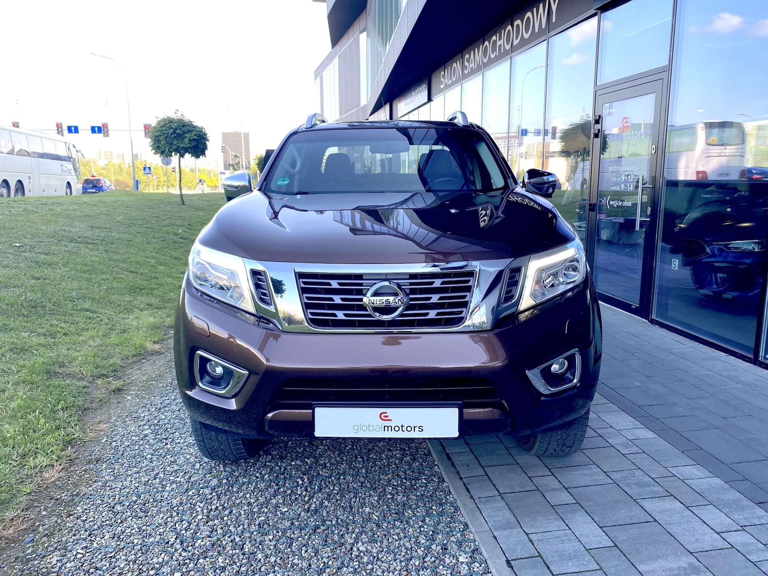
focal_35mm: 26
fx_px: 577
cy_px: 288
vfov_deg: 53.1
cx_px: 384
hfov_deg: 67.3
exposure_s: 1/127
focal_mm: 4.25
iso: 32
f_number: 1.8
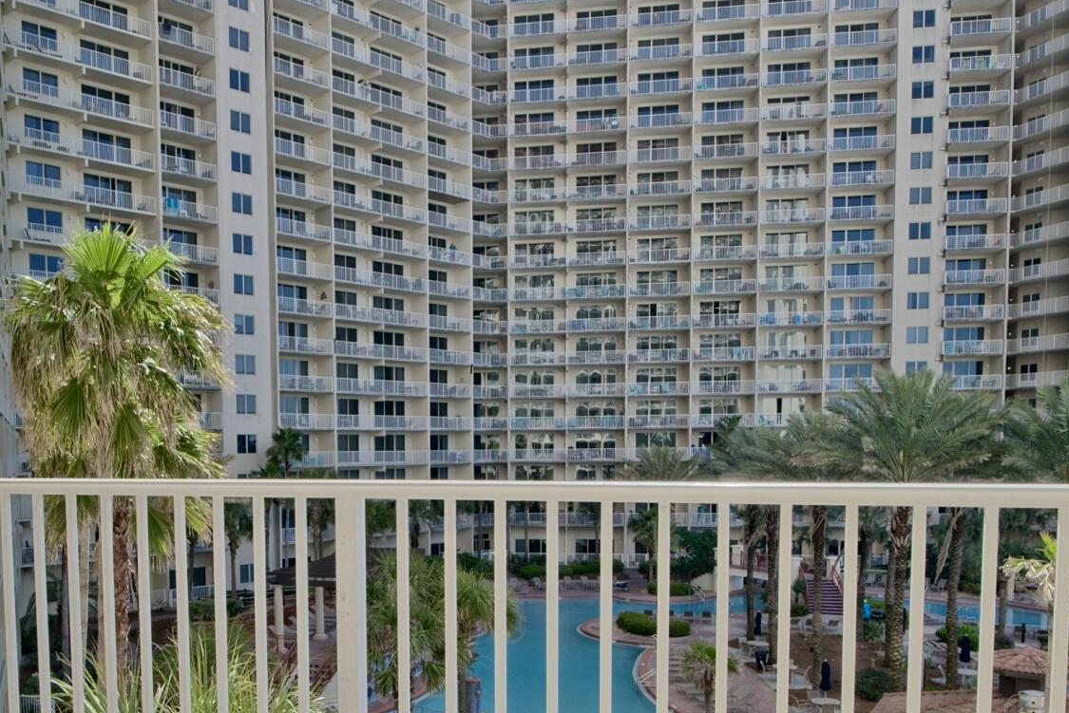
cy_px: 532
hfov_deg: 57.7
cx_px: 376
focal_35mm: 32
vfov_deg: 40.0
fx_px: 951
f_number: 8
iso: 100
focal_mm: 12
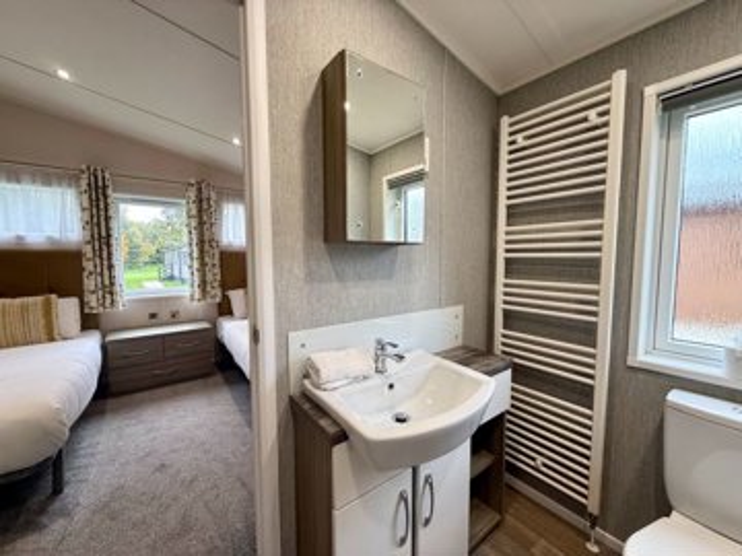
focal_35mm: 14
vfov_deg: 85.7
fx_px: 300
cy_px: 278
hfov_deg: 102.1
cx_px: 371
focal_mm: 2.22
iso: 100
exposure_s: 1/100
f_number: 2.2
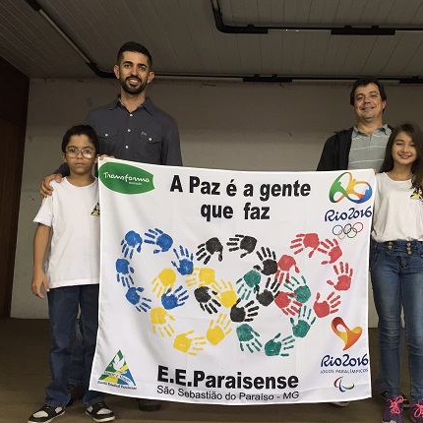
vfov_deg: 44.9
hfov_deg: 44.7
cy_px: 214
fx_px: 512
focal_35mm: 37
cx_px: 254
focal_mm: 4.15
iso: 100
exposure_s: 1/30
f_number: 2.2
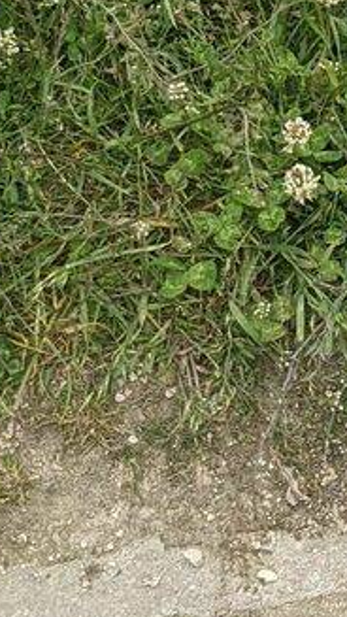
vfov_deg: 14.7
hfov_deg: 8.1
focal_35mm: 144
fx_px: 2355
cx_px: 681
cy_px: 11
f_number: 1.73
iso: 71
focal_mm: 4.38
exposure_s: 1/1466
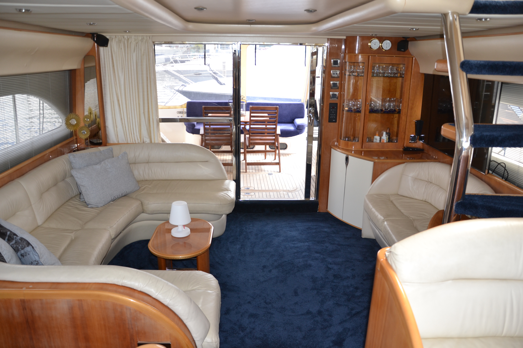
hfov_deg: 67.4
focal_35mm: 27
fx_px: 392
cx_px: 262
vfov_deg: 47.9
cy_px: 174
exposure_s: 1/125
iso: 250
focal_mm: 18
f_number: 4
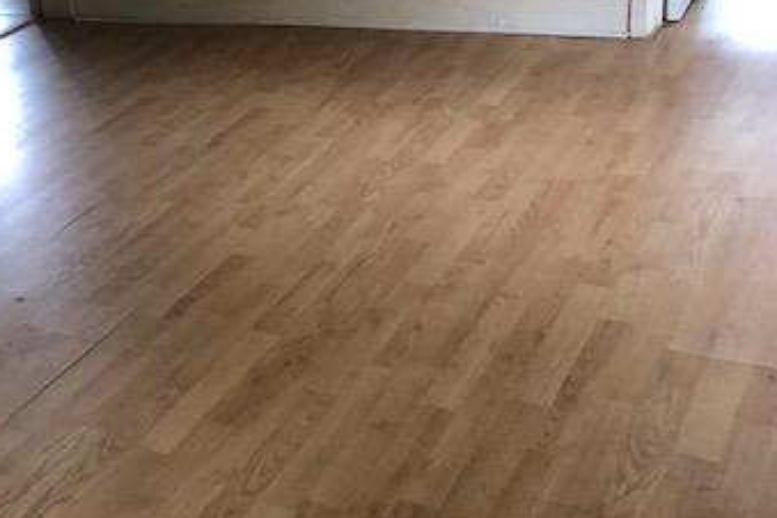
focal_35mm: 55
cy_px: 140
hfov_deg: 33.8
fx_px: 1187
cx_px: 46
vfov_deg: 24.4
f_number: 1.8
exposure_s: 1/15
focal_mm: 3.99
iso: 100
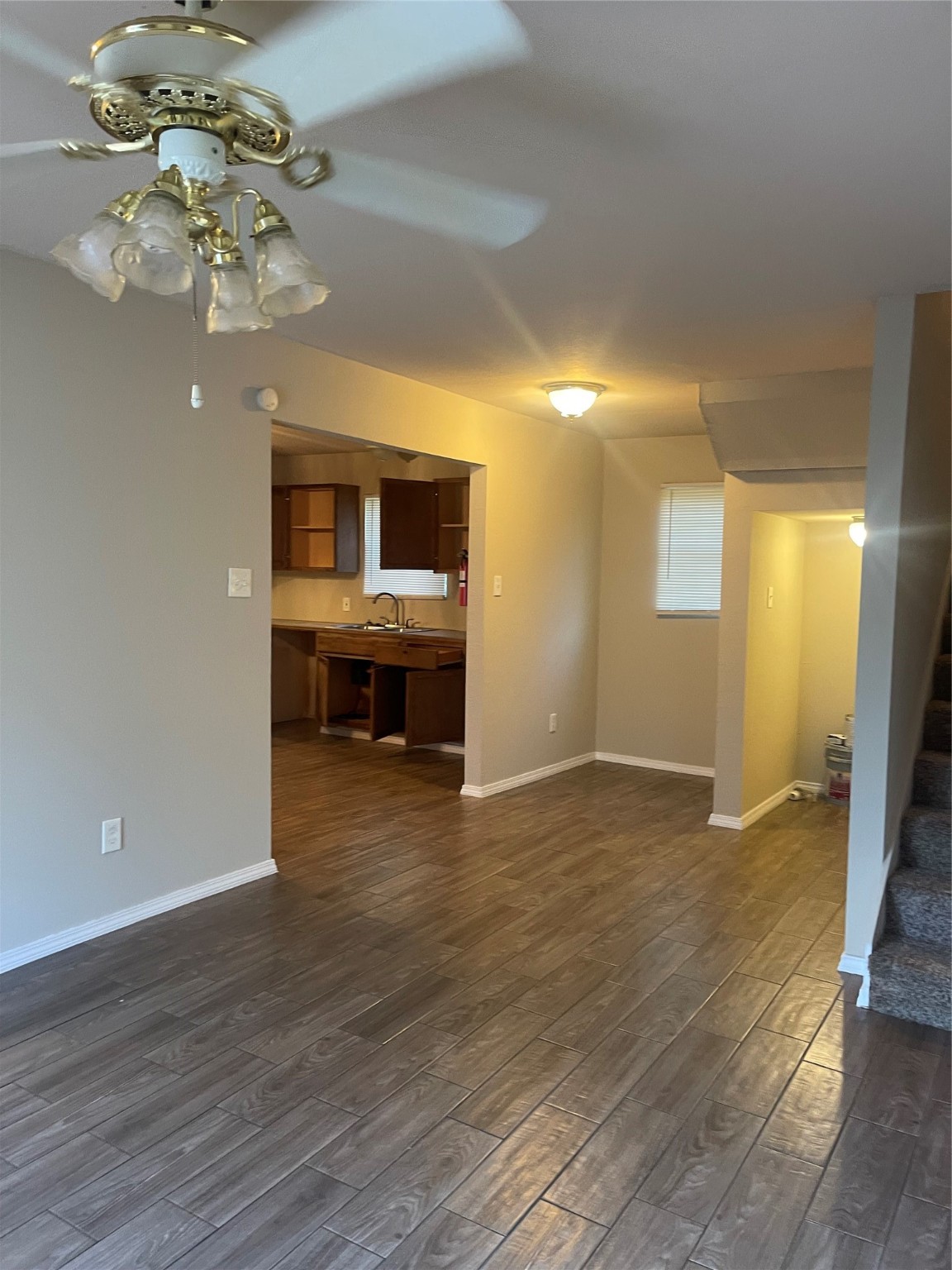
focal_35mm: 26
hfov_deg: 53.1
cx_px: 476
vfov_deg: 67.3
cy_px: 635
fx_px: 953
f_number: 1.6
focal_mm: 5.1
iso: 250
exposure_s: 1/60
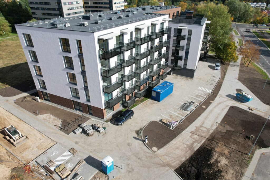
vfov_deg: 57.2
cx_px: 135
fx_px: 165
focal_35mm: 22
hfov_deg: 78.6
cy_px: 90
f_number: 2.8
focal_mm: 8.38
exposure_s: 1/2500
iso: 200
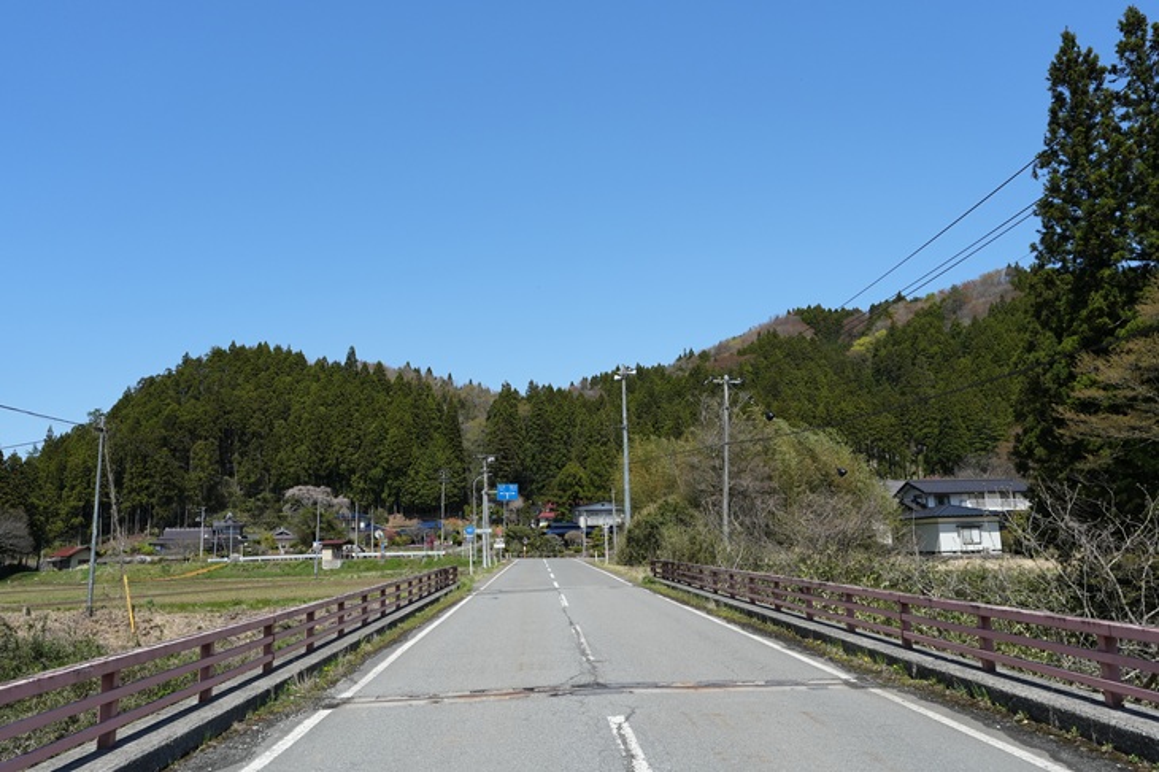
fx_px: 933
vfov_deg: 44.9
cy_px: 386
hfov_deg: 63.7
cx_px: 580
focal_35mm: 29
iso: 800
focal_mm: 29
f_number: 5.6
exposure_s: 1/4000
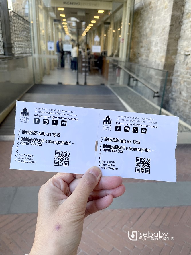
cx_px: 96
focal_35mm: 26
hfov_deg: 53.1
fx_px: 191
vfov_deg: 67.3
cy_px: 128
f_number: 1.6
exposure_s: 1/177
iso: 32
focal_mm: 4.2
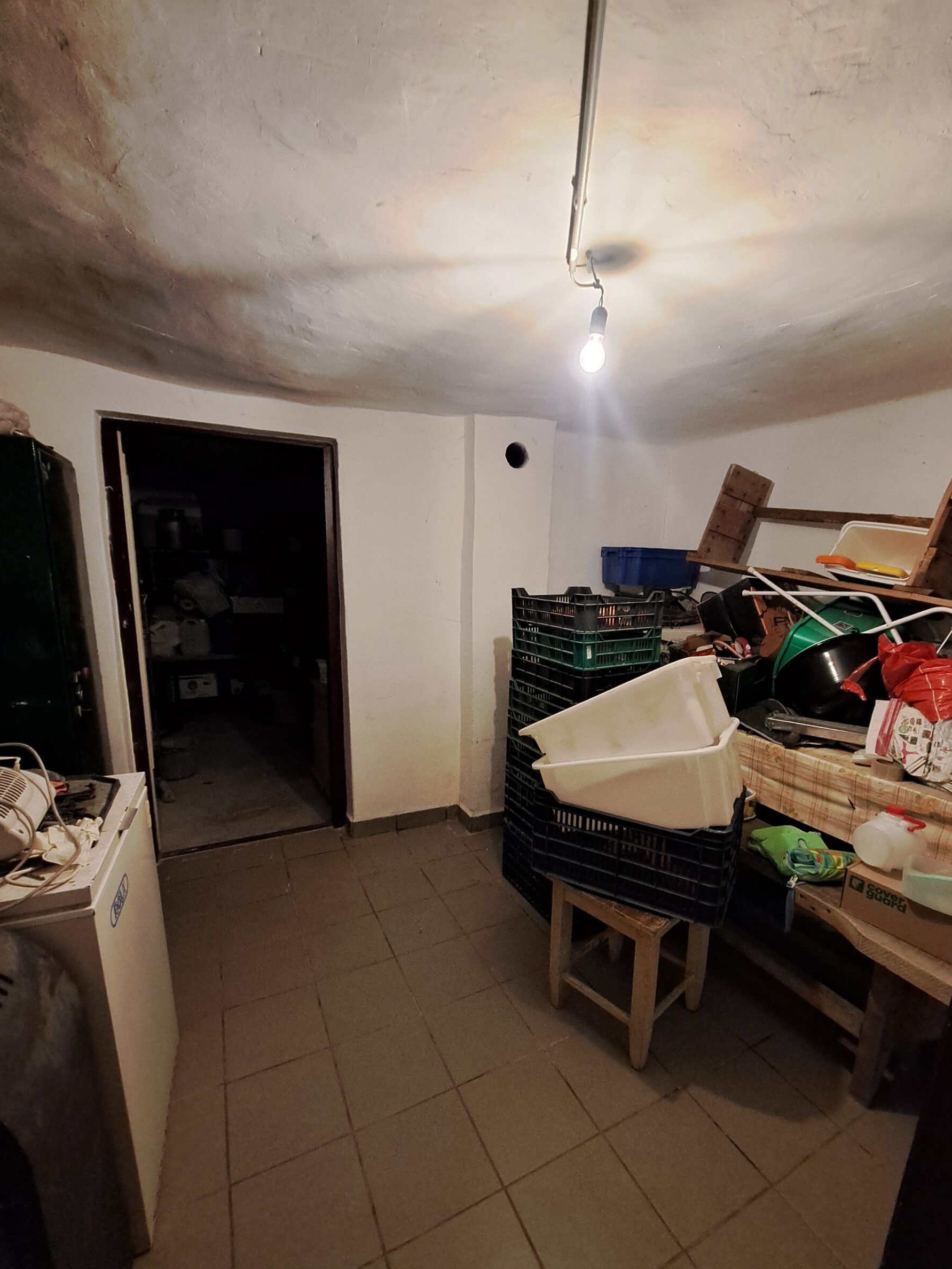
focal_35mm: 14
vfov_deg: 101.9
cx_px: 498
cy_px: 682
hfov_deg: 85.6
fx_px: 513
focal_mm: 1.74
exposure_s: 1/33
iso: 200
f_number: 2.2
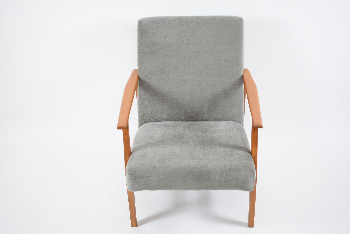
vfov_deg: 31.6
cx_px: 182
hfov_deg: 45.8
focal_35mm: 43
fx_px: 414
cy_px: 117
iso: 100
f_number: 4
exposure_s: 1/13
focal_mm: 27
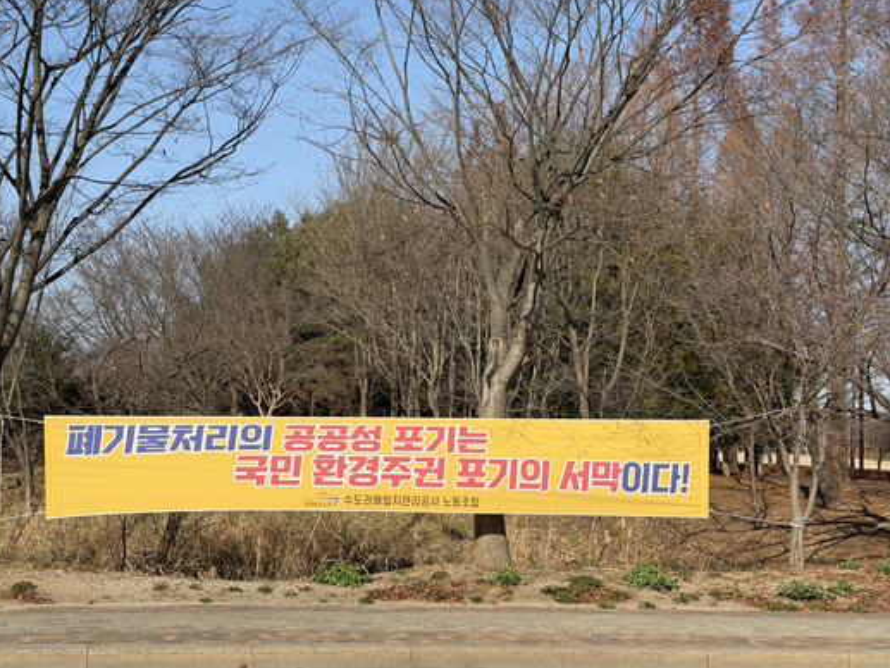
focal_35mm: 52
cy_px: 327
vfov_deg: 28.0
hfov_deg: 36.8
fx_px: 1337
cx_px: 437
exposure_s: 1/6024
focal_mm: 6.76
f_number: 1.78
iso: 64
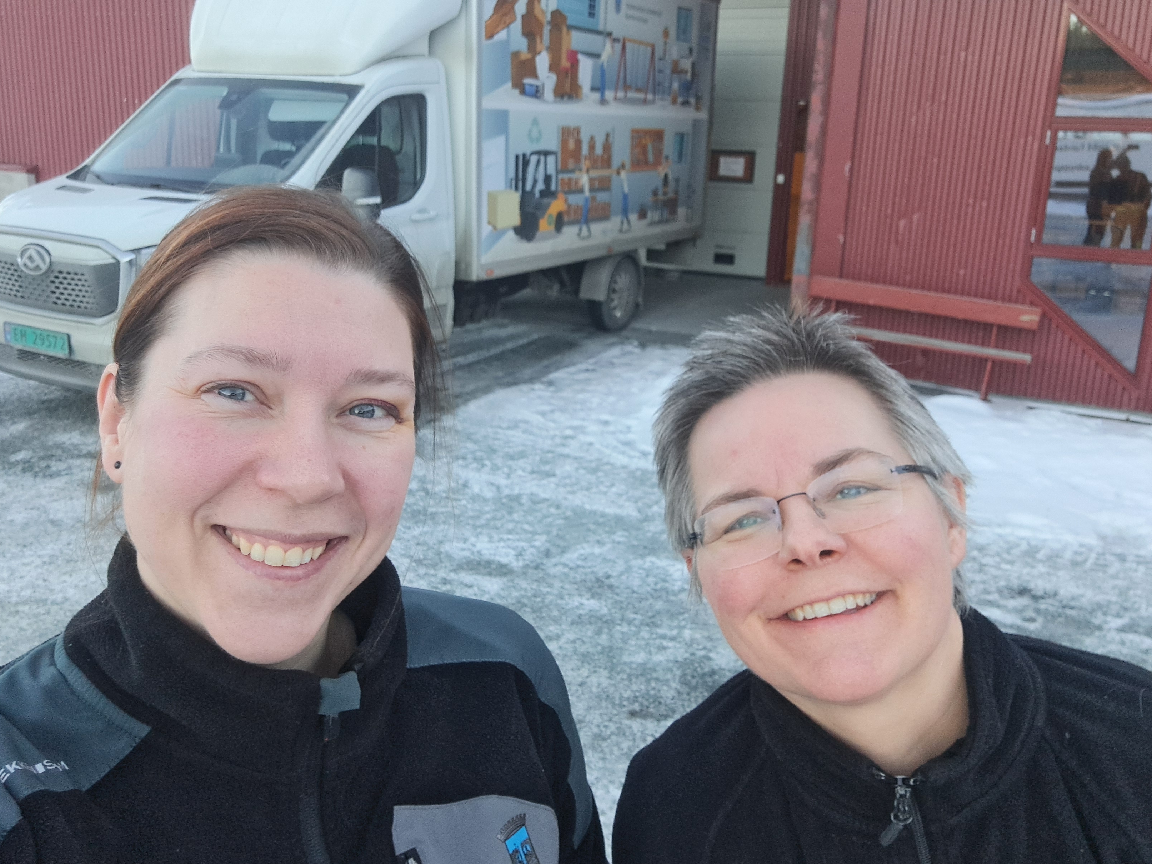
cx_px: 589
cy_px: 393
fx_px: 1032
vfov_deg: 45.4
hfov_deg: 58.3
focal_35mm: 31
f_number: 2.2
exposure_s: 1/50
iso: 64
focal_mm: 3.72
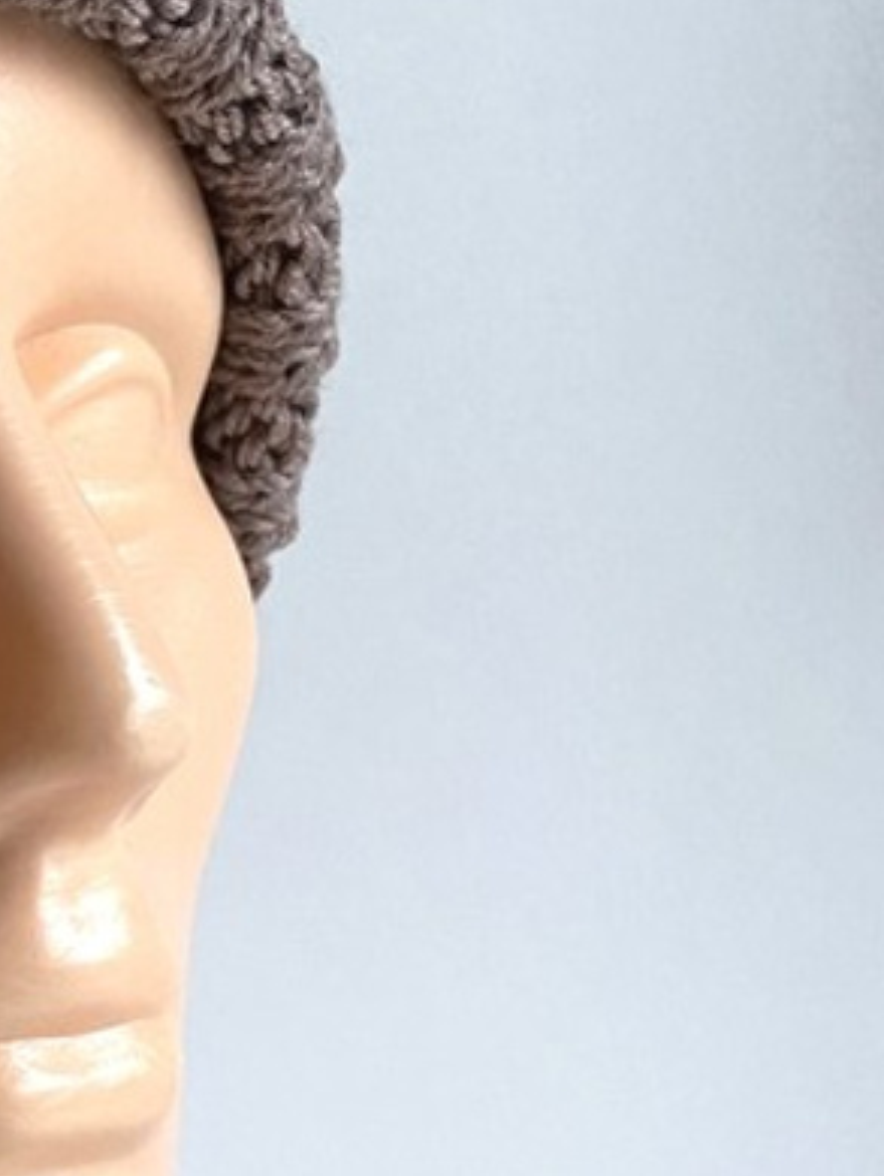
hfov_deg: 16.7
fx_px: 2721
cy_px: 826
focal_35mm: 80
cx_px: -465
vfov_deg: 24.2
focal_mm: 4.2
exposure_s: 1/60
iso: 160
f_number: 1.6
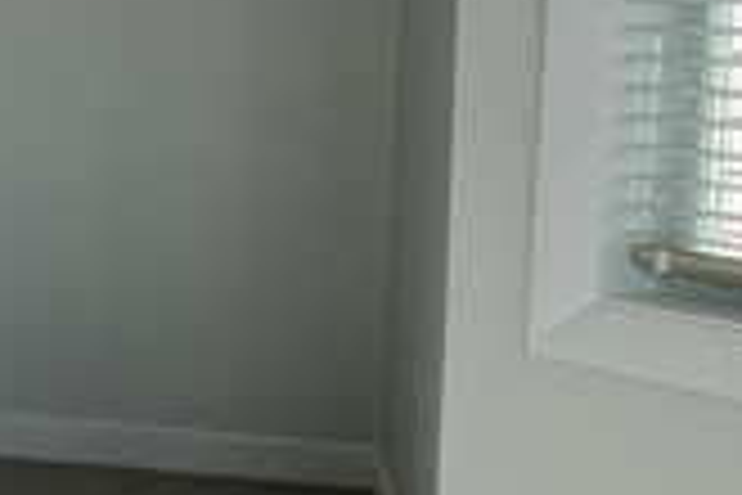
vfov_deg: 16.2
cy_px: 180
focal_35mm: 84
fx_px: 1731
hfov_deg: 19.9
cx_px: -454
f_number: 1.8
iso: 32
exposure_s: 1/149
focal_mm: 1.57
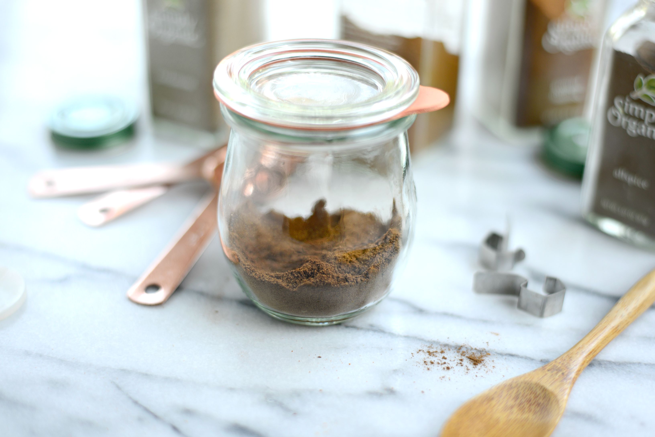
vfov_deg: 27.0
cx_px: 328
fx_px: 910
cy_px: 218
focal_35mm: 50
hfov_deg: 39.6
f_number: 2.2
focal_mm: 50
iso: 160
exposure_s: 1/125
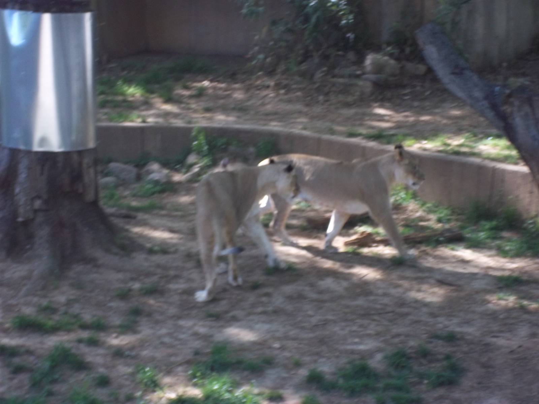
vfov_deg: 13.7
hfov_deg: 18.2
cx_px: 270
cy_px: 202
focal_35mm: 108
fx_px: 1682
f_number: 5.6
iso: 160
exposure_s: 1/60
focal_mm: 19.5
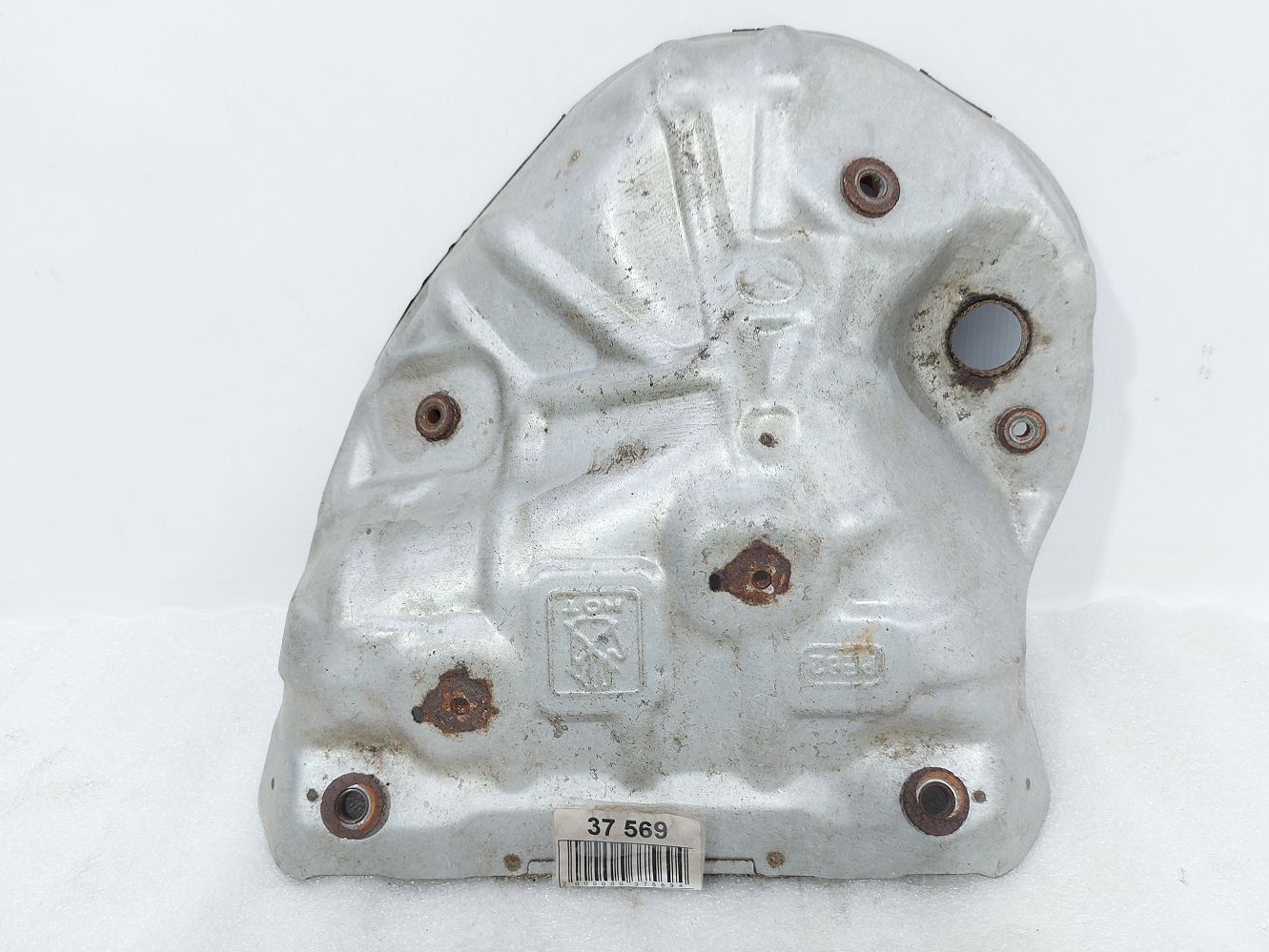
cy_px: 470
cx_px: 659
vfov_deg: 54.9
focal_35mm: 25
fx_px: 917
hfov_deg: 69.4
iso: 64
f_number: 1.8
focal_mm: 5.23
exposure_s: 1/50
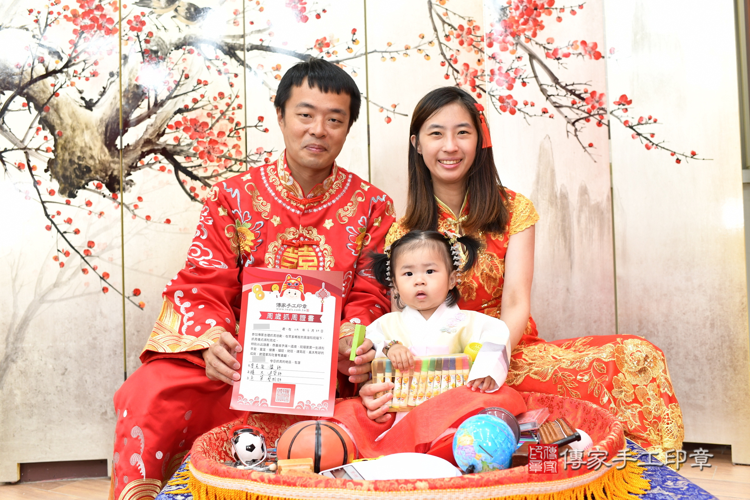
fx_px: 729
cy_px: 250
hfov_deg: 54.4
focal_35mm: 35
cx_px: 375
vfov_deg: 37.9
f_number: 4.5
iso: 1000
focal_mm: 35
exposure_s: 1/200
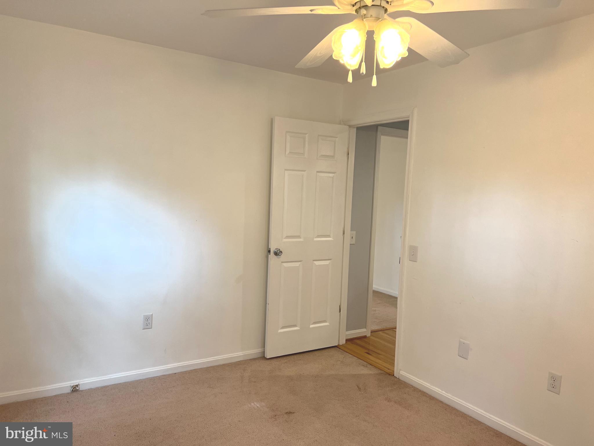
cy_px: 223
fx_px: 446
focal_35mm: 26
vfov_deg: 53.1
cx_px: 297
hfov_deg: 67.3
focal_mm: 5.7
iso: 80
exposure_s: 1/60
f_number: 1.5
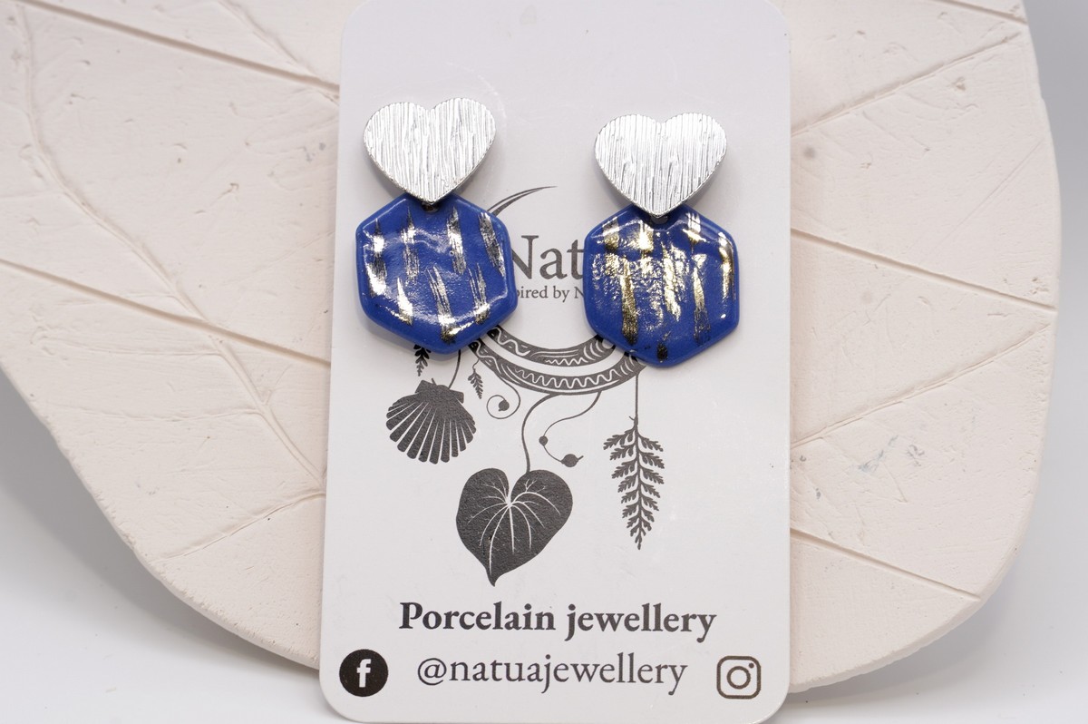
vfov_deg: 11.0
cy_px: 362
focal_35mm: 124
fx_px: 3759
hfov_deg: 16.5
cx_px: 544
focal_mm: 83
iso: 200
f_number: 13
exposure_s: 1/10
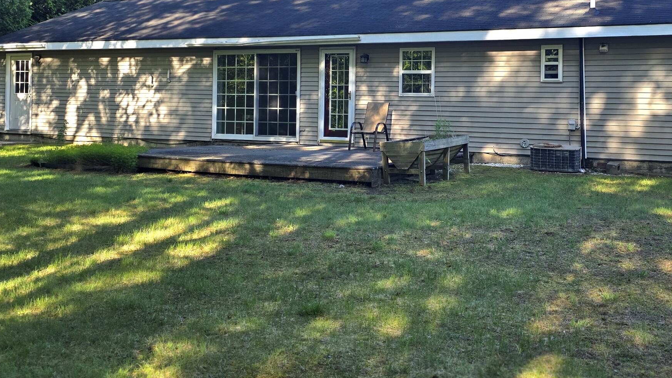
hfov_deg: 47.0
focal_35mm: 43
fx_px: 766
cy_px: 97
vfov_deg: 27.4
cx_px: 417
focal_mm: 6.3
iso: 12
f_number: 1.7
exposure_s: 1/323
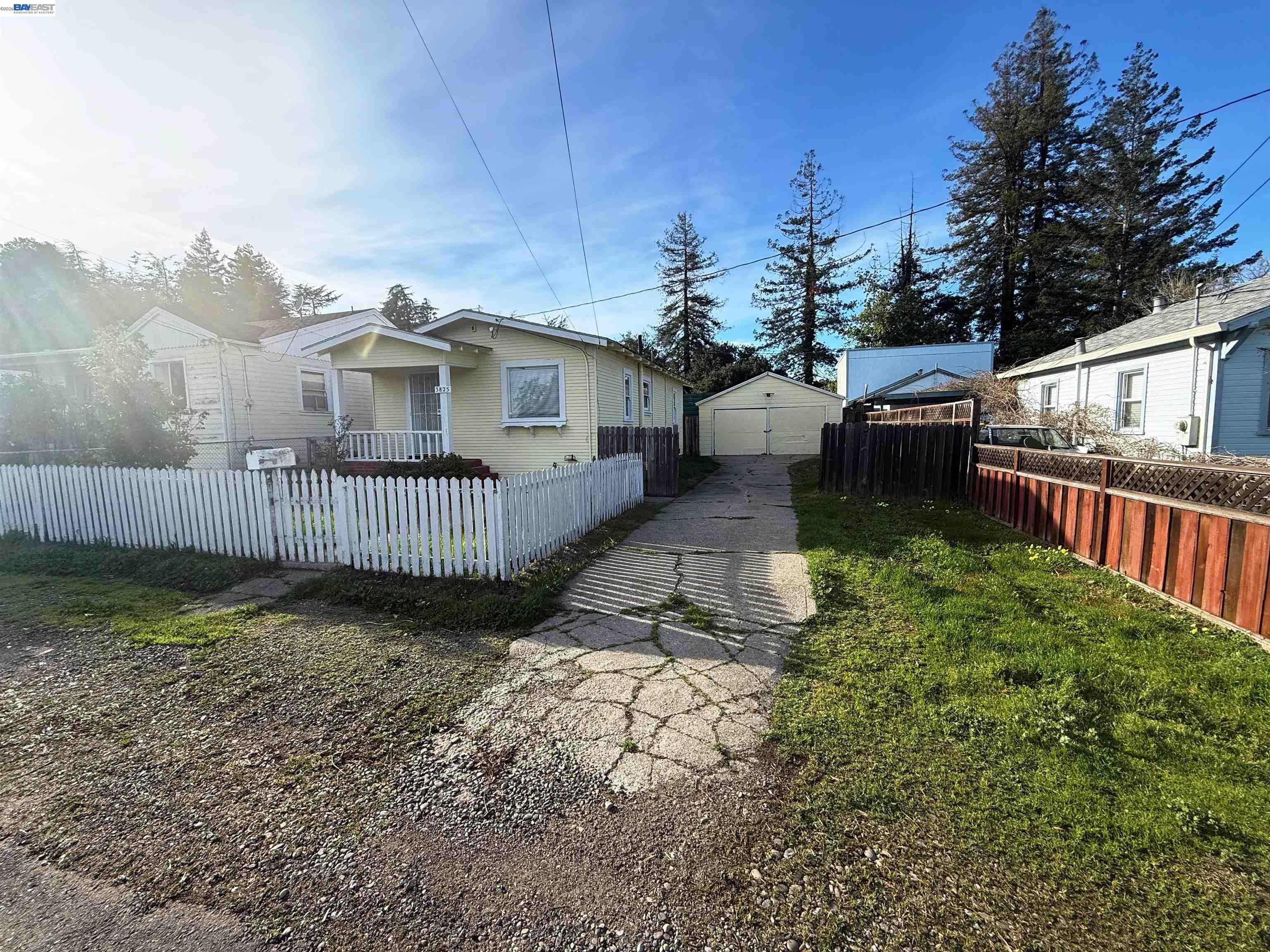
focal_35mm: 14
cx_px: 635
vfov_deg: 85.7
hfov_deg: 102.1
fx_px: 514
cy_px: 476
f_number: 2.2
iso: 64
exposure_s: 1/1368
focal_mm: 2.22
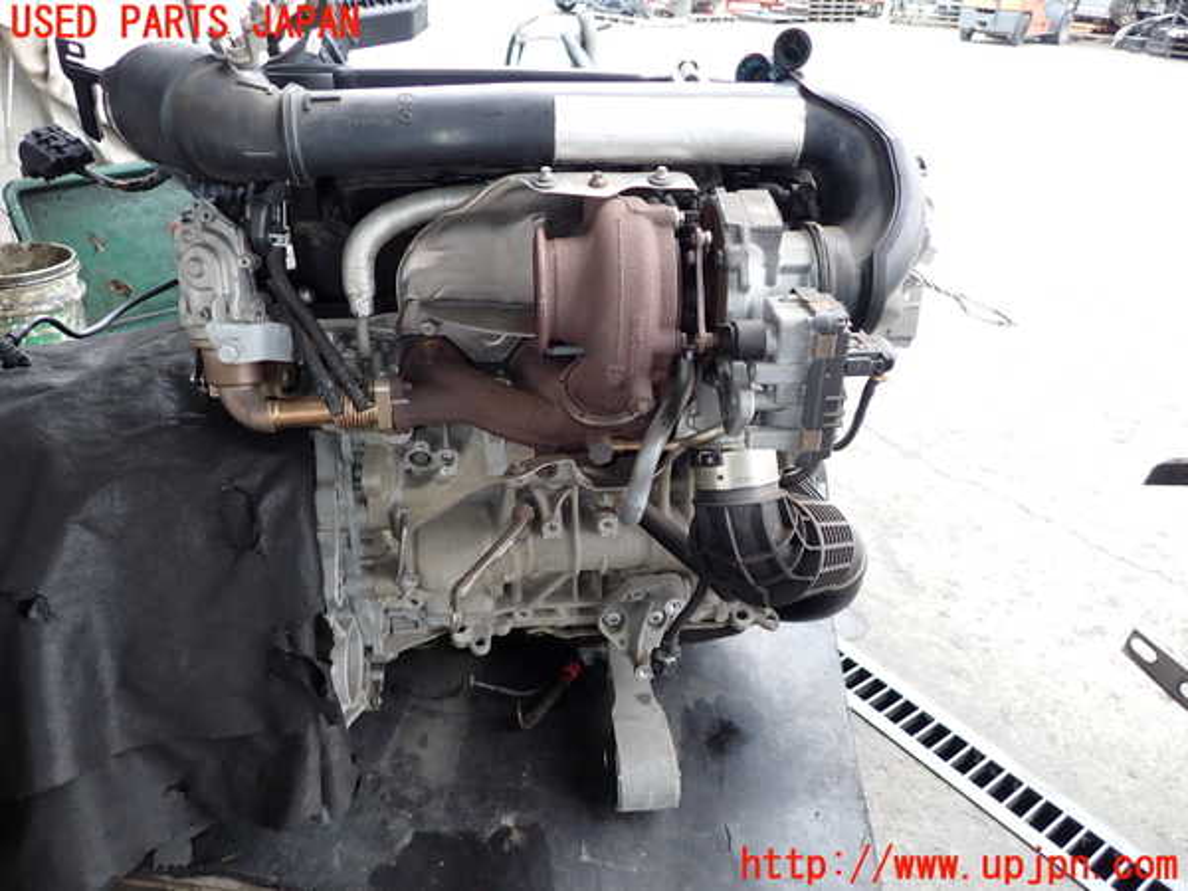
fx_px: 858
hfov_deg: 69.4
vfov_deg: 54.9
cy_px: 446
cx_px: 594
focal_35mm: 25
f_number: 2
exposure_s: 1/60
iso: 200
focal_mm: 4.5
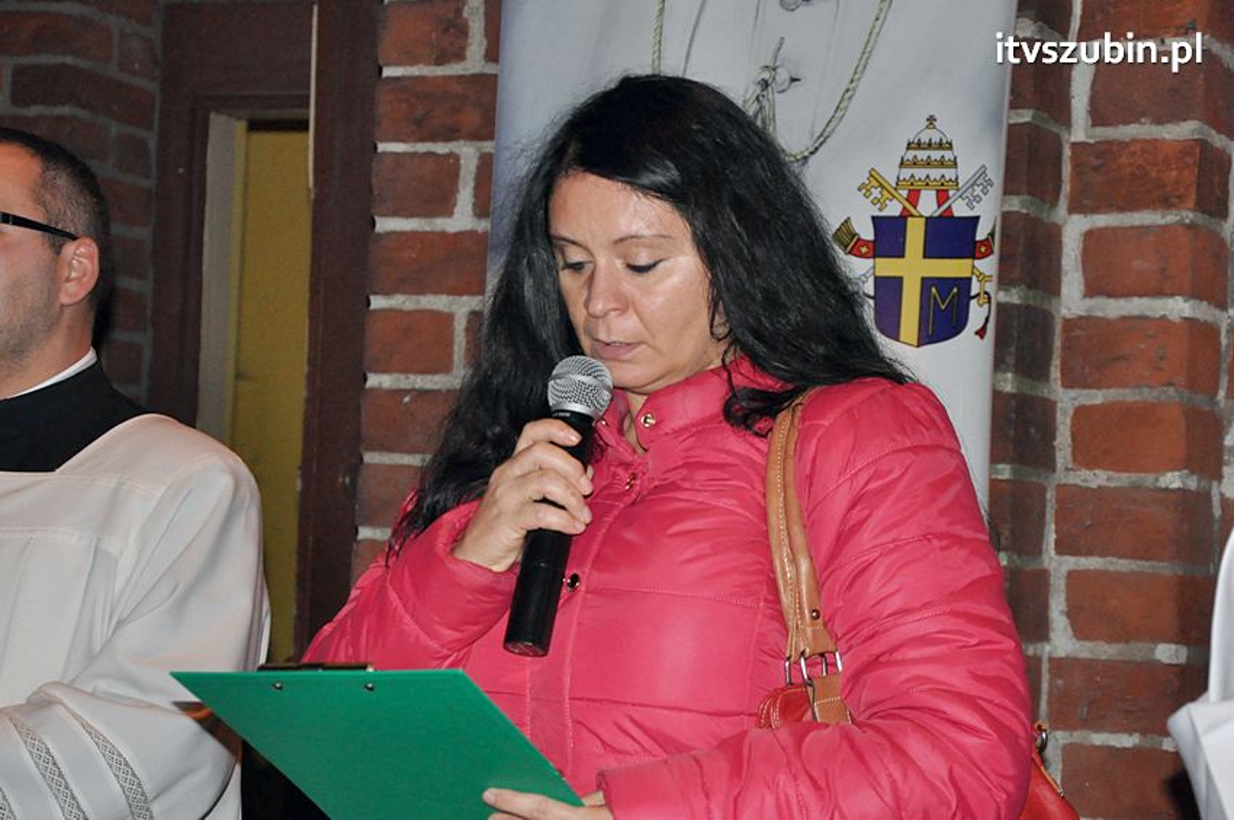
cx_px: 617
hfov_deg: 21.9
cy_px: 410
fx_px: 3185
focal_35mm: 93
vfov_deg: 14.7
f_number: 5.3
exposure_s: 1/60
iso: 2000
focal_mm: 62
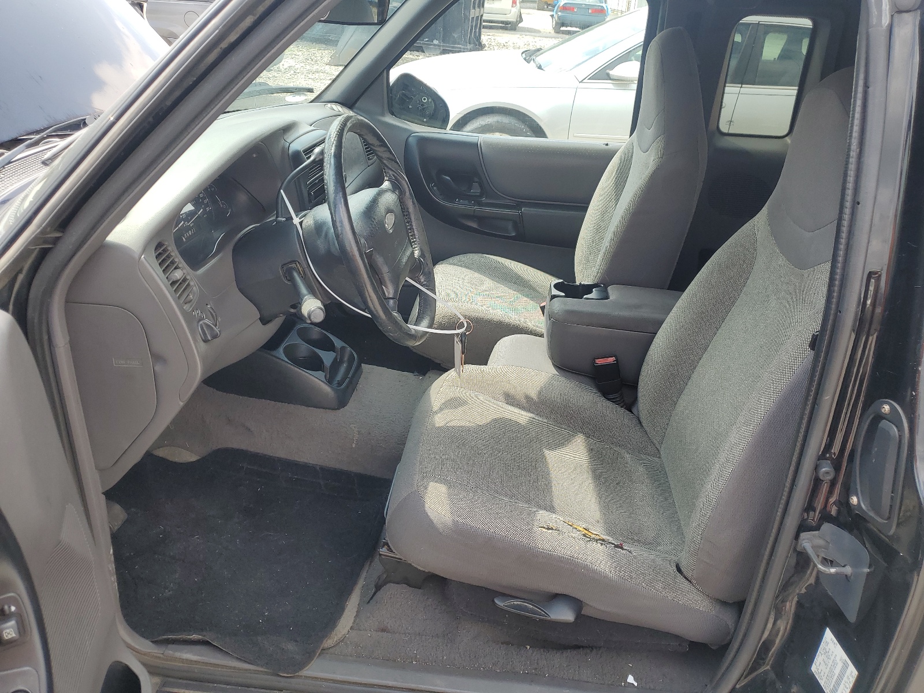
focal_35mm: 26
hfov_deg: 67.3
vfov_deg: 53.1
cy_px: 346
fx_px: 694
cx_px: 462
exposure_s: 1/625
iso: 50
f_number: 1.5
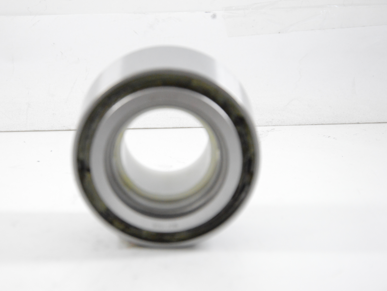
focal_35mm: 123
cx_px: 168
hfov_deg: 16.1
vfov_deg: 12.1
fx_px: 1370
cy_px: 145
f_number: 7.1
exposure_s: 1/100
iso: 3200
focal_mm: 75
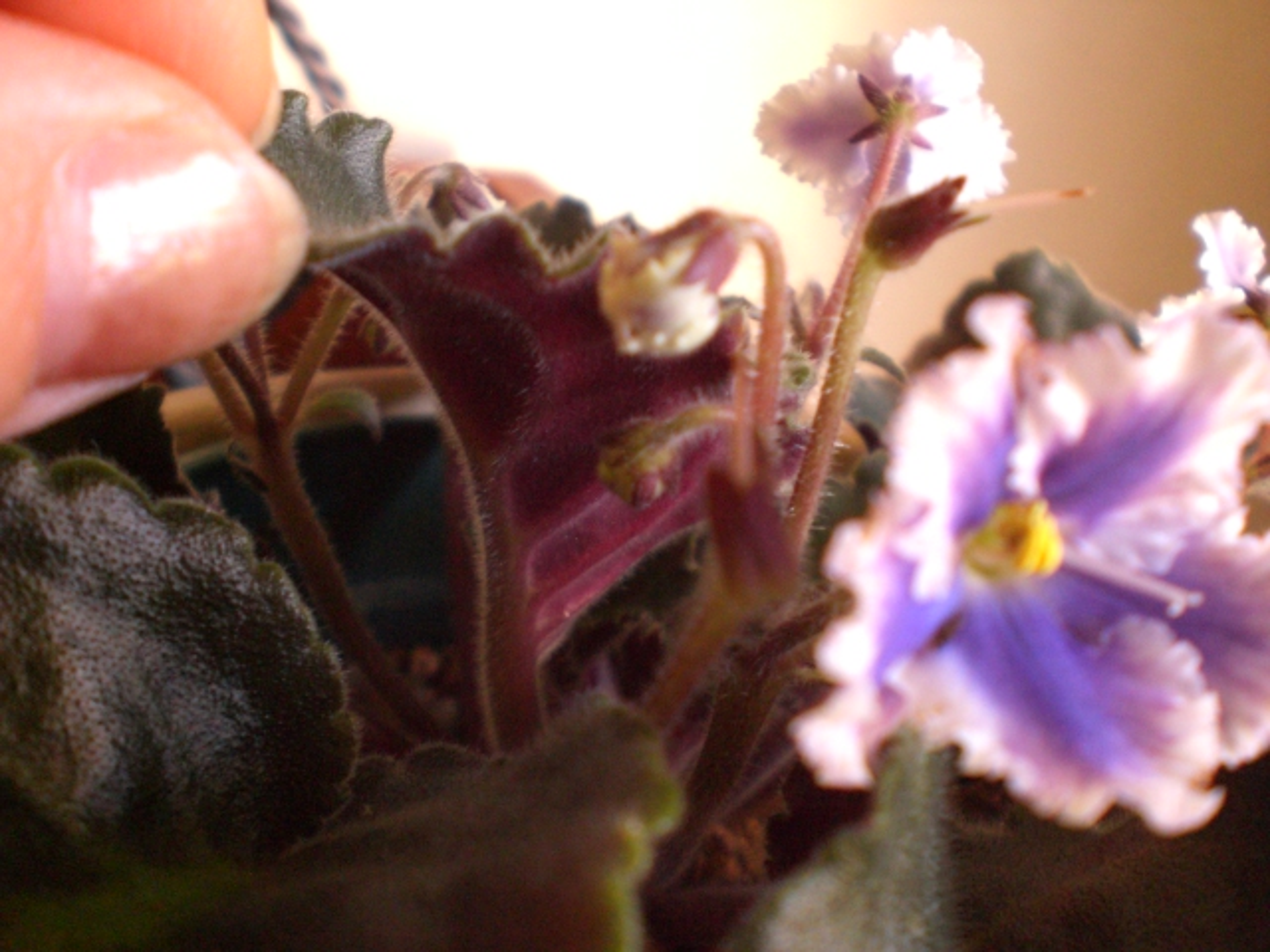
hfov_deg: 49.0
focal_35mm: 38
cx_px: 635
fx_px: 1394
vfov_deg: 37.7
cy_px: 476
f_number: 3.1
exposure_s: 1/60
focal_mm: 6.3
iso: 400
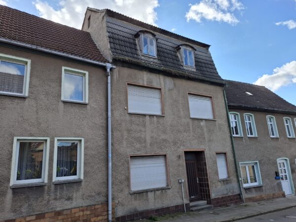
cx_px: 148
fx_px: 197
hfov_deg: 73.9
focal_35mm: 23
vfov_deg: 58.9
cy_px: 111
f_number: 1.8
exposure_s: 1/534
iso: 50
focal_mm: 5.54
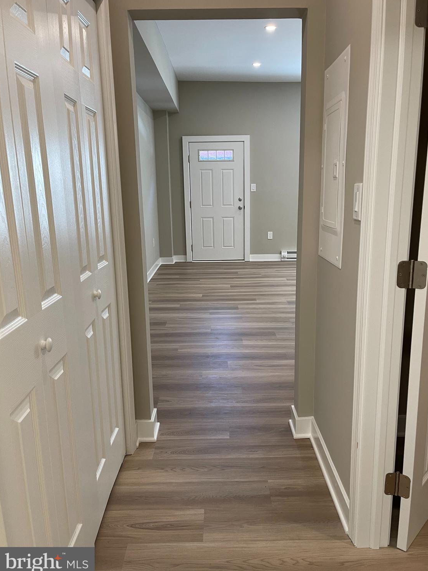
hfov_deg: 53.1
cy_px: 282
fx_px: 429
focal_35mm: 26
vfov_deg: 67.3
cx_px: 221
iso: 100
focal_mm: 5.1
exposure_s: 1/60
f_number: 1.6
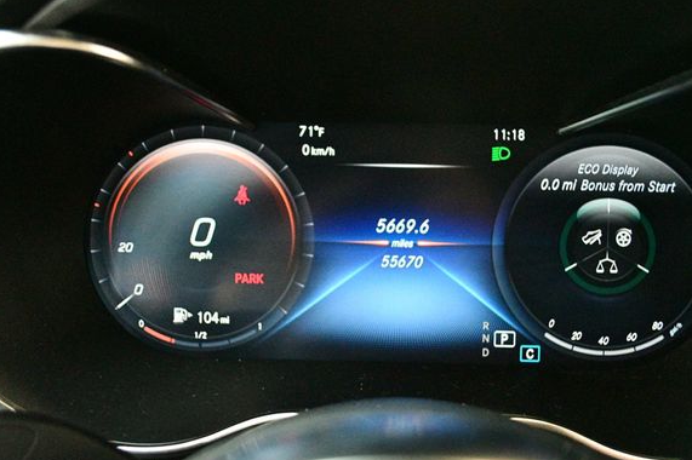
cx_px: 354
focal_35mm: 37
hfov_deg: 51.9
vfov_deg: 35.9
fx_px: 711
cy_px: 231
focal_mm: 22
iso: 12800
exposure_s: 1/30
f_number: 4
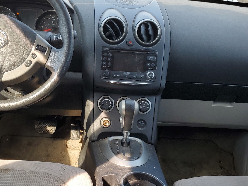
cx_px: 107
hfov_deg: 44.7
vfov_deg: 34.1
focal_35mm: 42
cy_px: 121
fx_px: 301
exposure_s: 1/303
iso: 50
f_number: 1.5
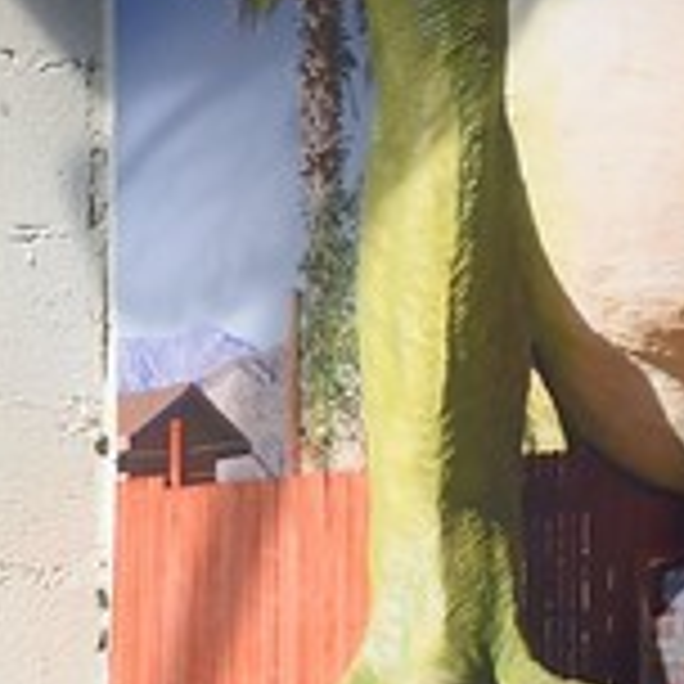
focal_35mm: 214
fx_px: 4784
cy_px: 891
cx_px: -1958
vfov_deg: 8.1
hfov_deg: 6.7
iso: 200
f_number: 14
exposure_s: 1/125
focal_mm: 24
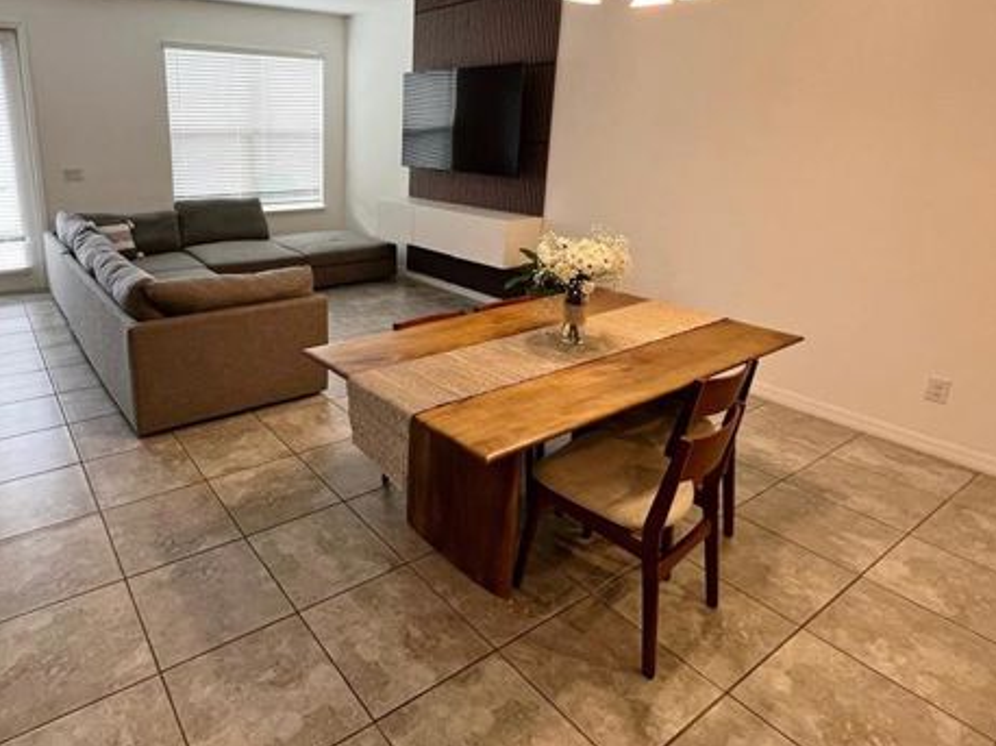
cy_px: 283
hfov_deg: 79.6
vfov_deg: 65.0
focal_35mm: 20
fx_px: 575
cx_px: 347
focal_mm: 1.57
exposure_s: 1/60
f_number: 1.8
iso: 125
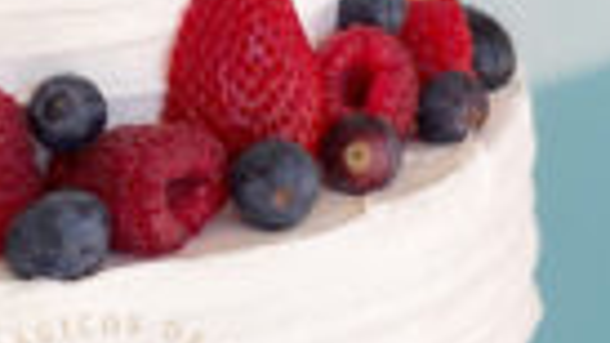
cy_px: 675
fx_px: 2879
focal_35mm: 178
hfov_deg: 12.1
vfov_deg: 6.6
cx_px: 140
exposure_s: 1/322
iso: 20
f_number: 2
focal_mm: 6
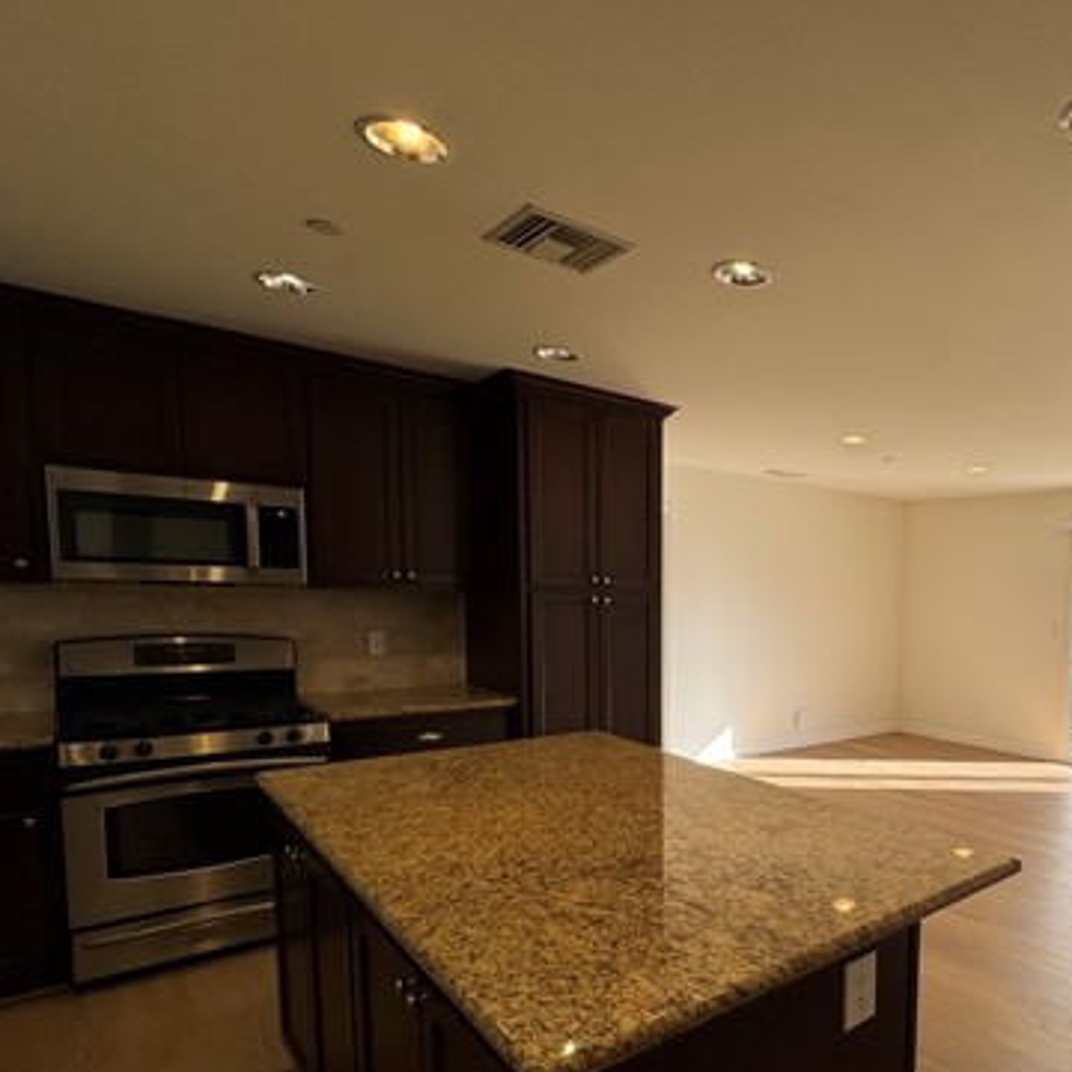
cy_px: 664
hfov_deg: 63.7
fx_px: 771
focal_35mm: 22
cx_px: 855
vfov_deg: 68.6
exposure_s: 1/256
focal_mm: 2.22
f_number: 2.2
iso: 40
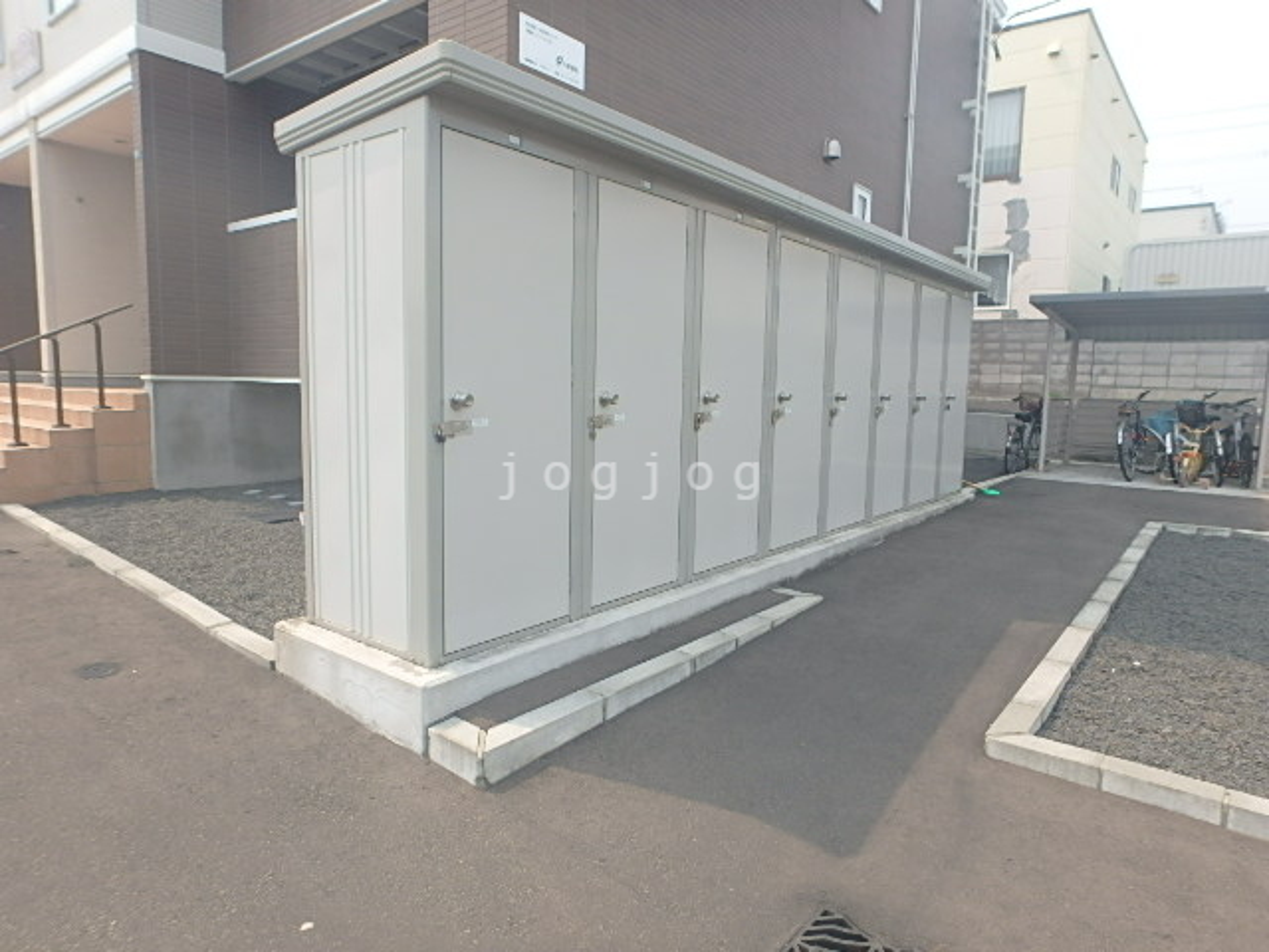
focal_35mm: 21
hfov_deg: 79.0
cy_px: 476
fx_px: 770
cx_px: 634
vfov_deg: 63.4
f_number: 3.5
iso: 125
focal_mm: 3.7
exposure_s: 1/640
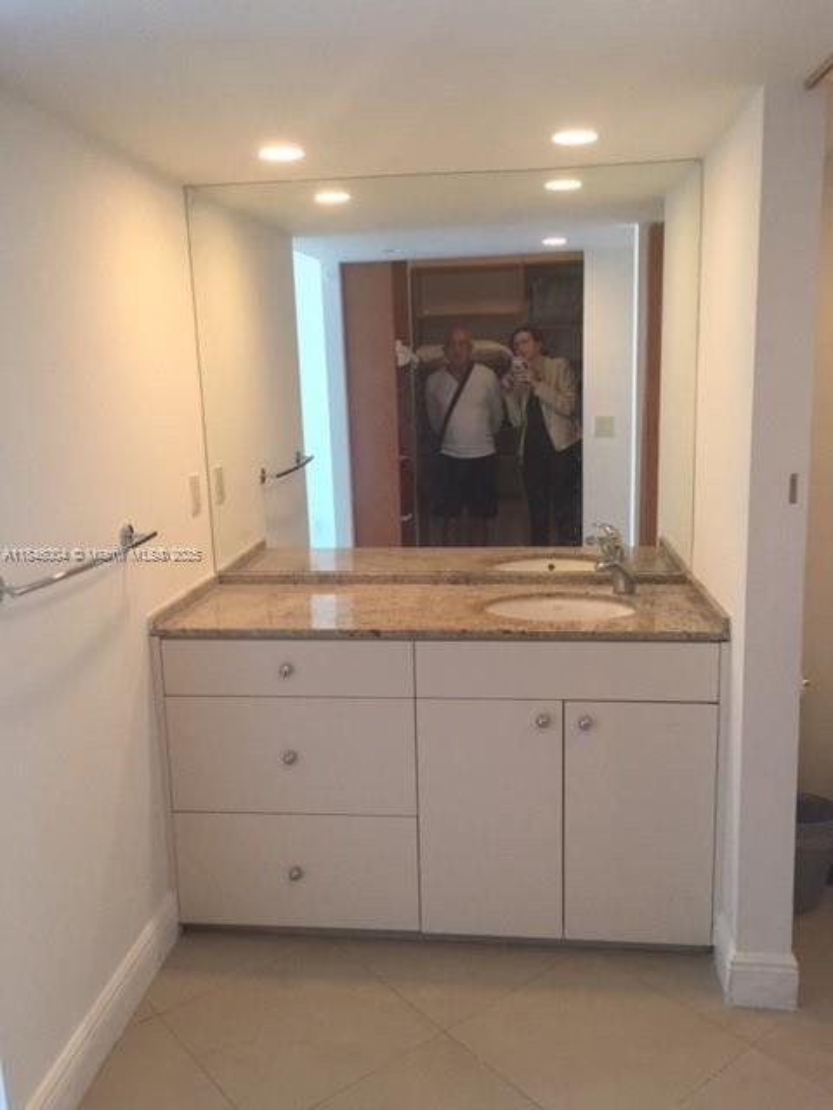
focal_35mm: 29
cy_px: 555
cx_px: 416
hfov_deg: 48.2
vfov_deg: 61.7
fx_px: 930
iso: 50
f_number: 2.2
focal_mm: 4.15
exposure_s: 1/30
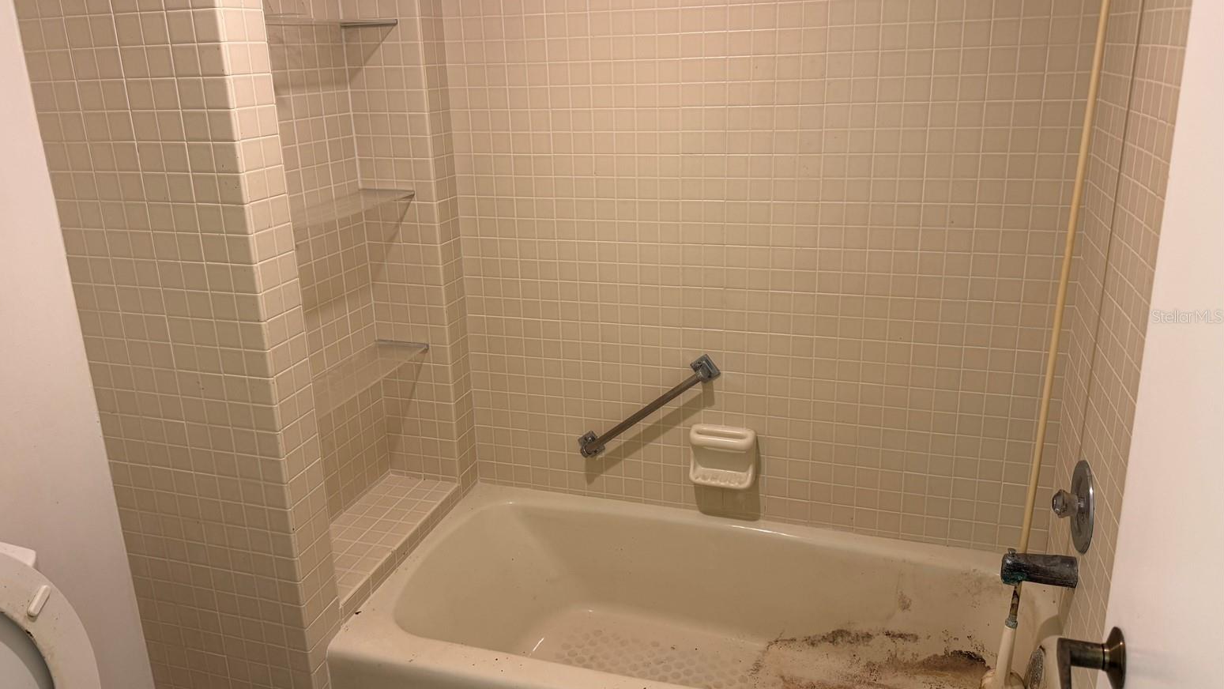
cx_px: 594
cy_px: 316
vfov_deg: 42.9
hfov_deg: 69.8
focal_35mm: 27
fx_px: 876
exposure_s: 1/60
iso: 125
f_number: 1.78
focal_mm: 6.76
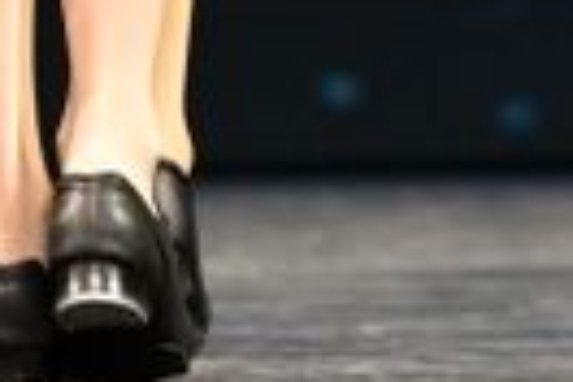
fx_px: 16632
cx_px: -443
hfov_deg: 2.0
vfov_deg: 1.3
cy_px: -927
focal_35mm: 1045
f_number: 3.5
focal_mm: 135
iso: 2500
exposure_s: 1/800
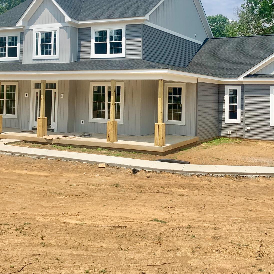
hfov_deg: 39.1
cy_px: 84
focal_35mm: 43
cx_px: 160
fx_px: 385
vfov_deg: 38.6
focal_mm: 4.25
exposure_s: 1/3289
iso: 25
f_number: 1.8
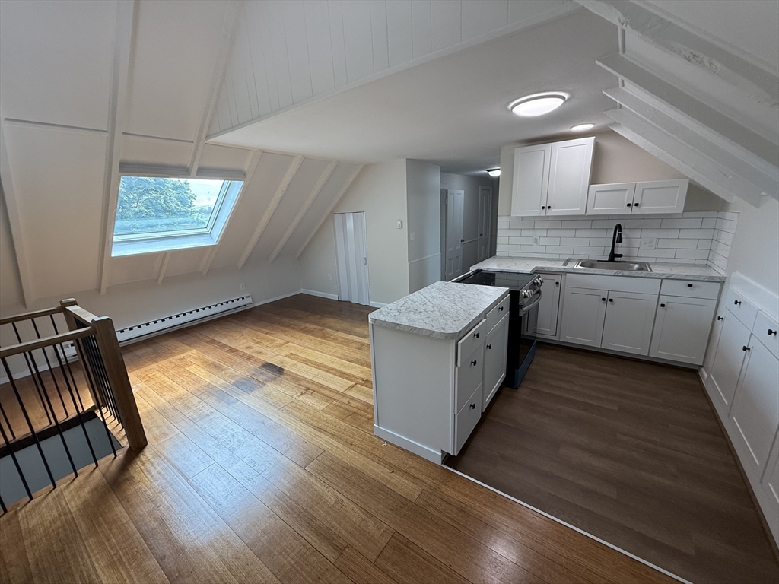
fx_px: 315
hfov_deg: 102.1
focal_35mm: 14
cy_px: 292
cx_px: 390
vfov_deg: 85.7
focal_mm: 2.22
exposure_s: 1/120
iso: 125
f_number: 2.2
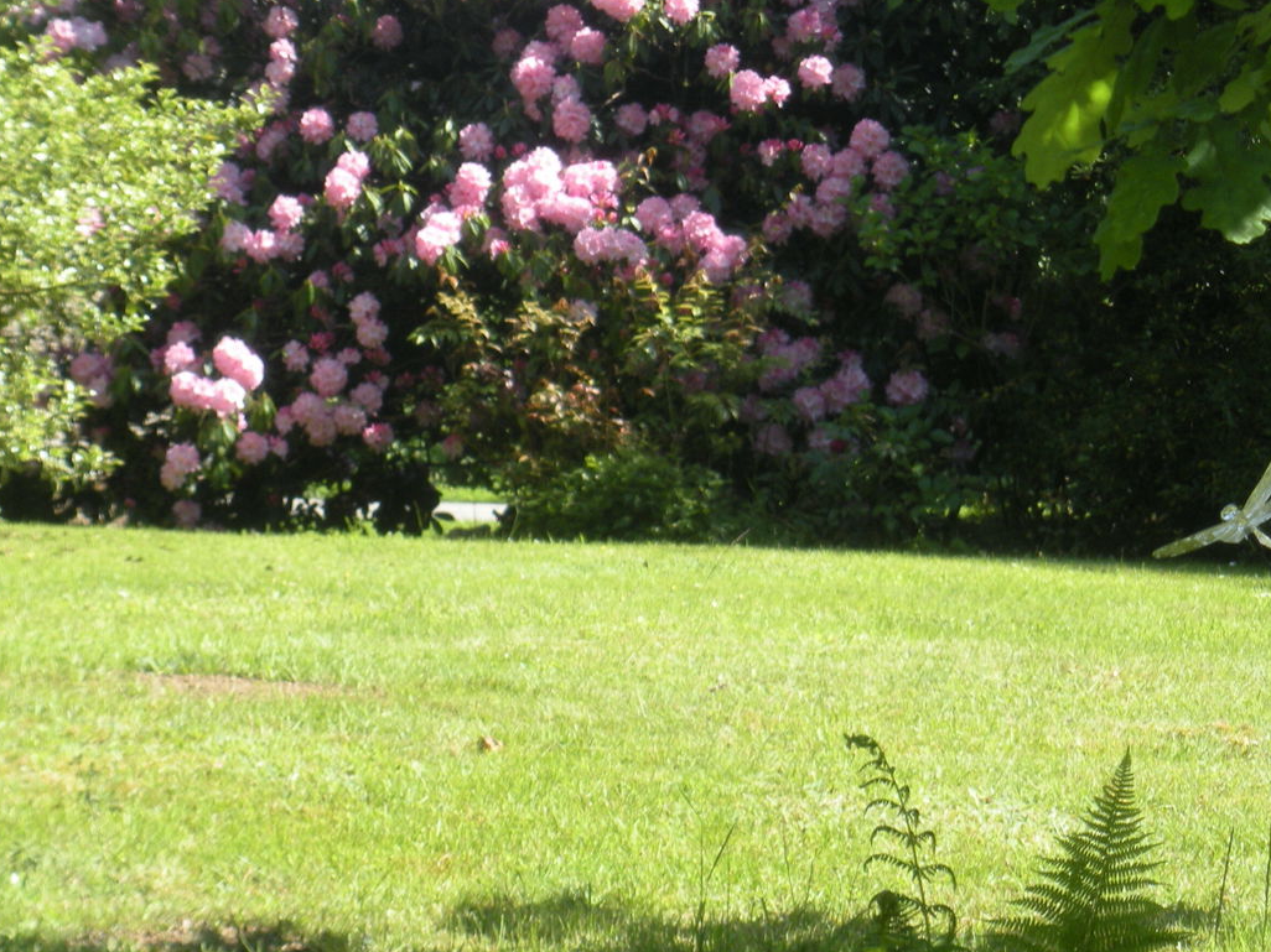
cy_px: 458
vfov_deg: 9.5
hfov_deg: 12.7
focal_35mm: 156
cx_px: 619
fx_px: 5727
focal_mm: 17.4
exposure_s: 1/115
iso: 66
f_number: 5
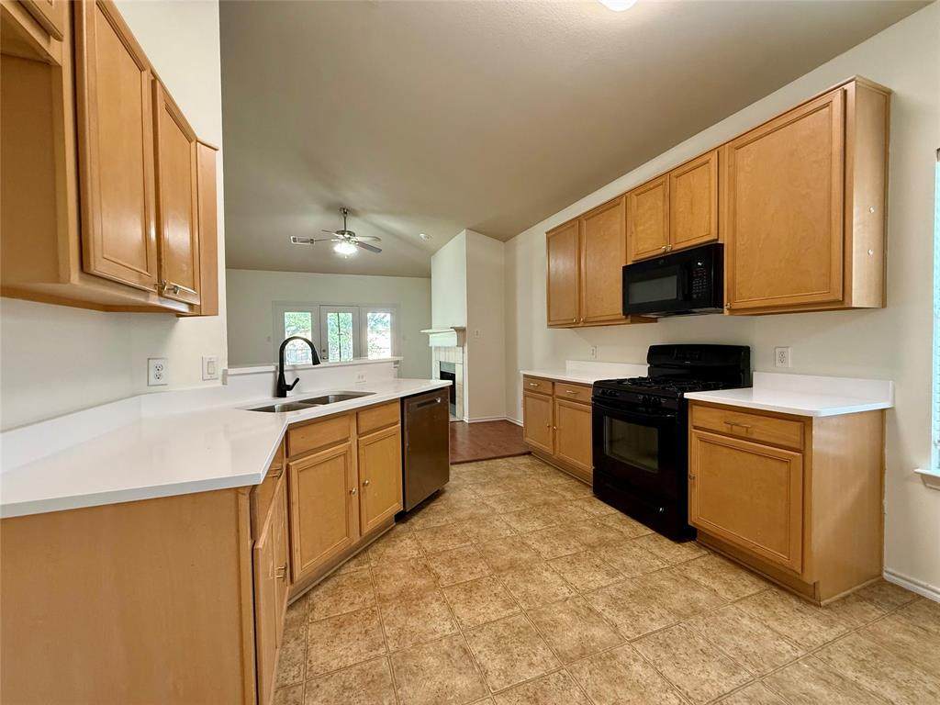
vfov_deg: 85.7
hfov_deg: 102.1
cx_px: 470
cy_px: 352
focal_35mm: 14
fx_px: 380
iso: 400
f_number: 2.2
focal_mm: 2.22
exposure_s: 1/120
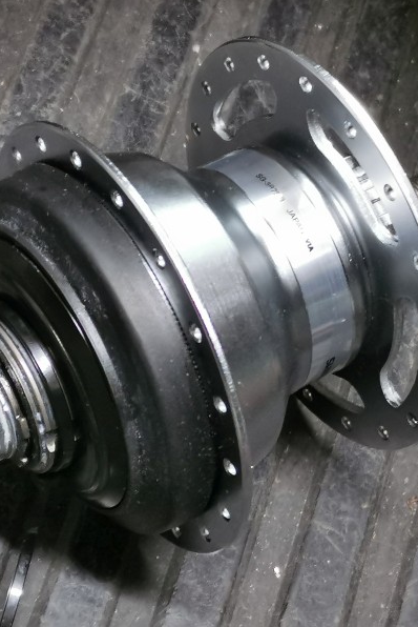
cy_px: 312
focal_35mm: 113
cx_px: 165
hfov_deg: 12.1
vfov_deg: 18.1
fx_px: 1966
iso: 320
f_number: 1.8
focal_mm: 5.58
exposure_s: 1/33.3
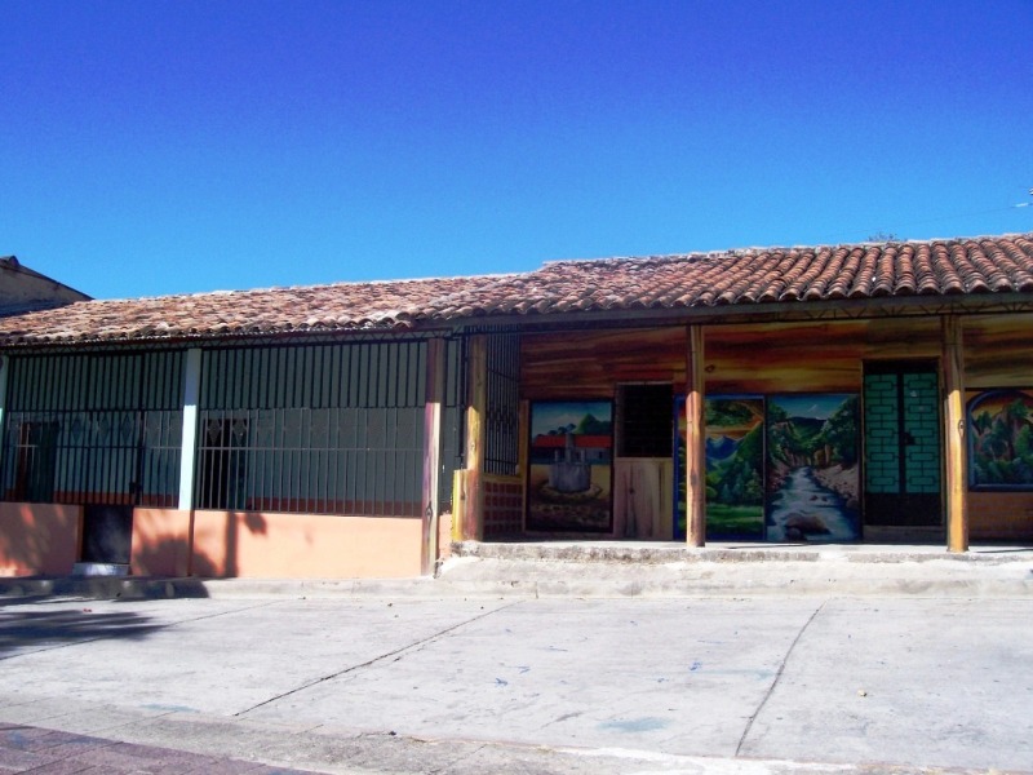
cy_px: 388
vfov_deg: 41.8
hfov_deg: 54.0
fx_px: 1015
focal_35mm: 34
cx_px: 516
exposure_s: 1/565
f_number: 5.1
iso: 80
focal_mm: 5.6
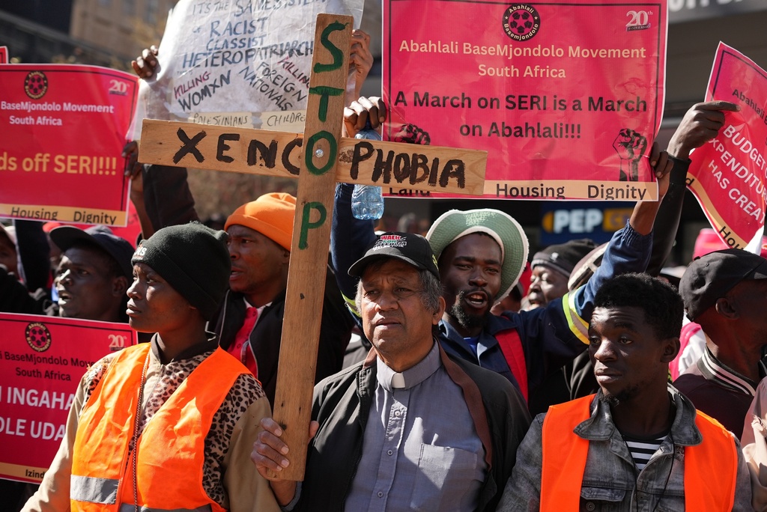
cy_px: 256
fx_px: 1066
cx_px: 384
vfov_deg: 27.0
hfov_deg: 39.6
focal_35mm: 50
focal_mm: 50
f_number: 2.8
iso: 500
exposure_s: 1/4000
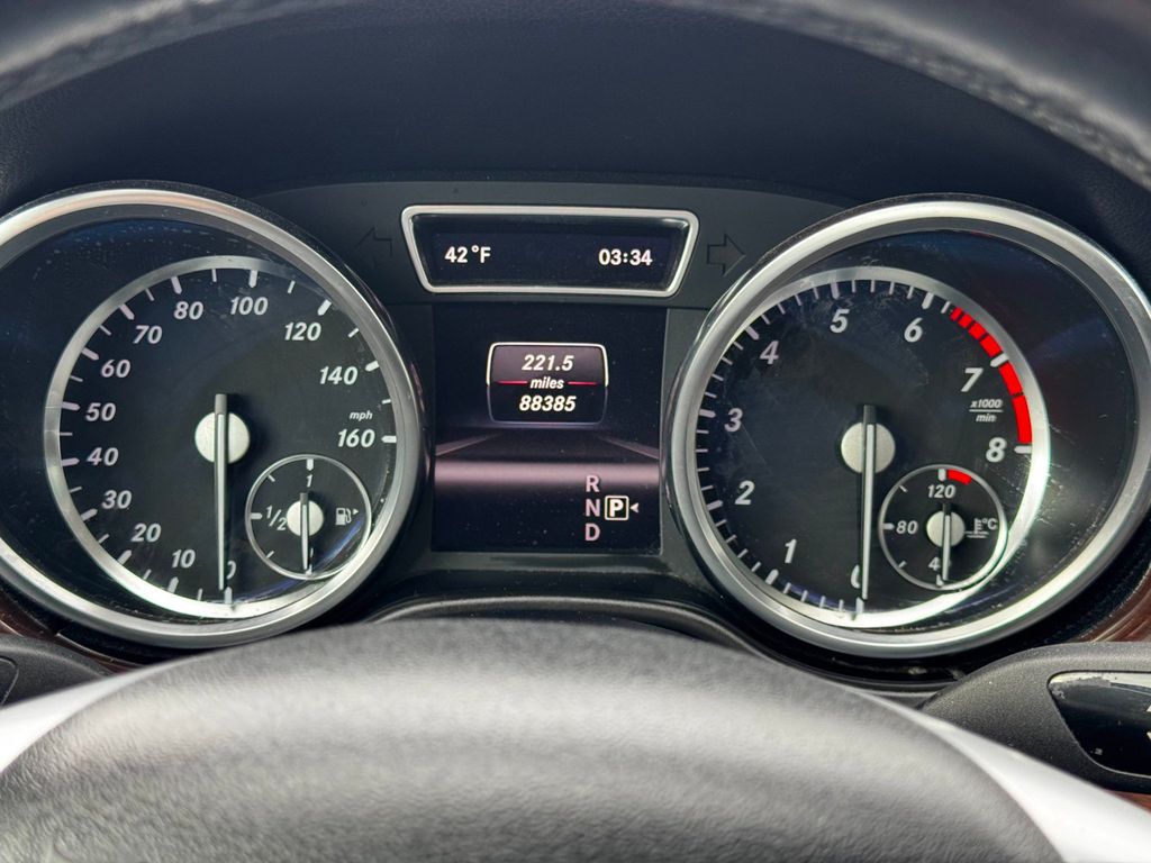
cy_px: 432
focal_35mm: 48
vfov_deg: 30.3
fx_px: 1596
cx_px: 576
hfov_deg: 39.7
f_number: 1.78
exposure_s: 1/100
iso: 100
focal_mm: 6.76
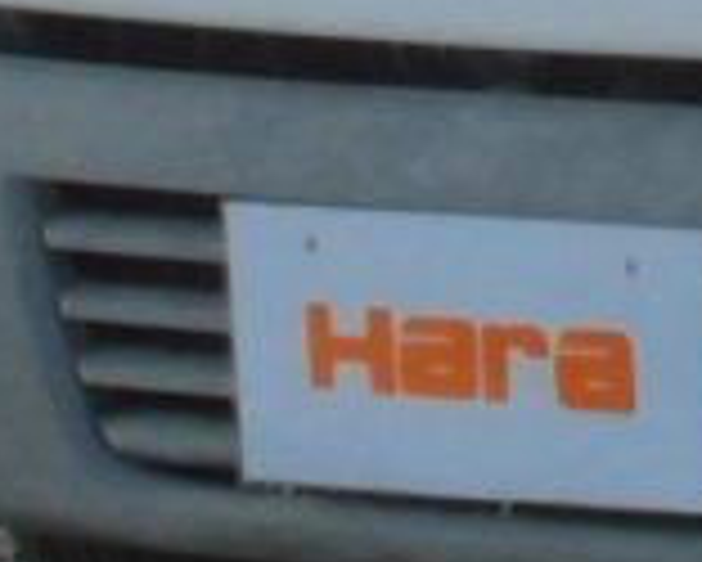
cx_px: 1238
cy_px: -1102
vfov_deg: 3.8
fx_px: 8149
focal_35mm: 392
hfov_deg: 4.9
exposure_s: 1/250
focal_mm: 8.9
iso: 100
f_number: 4.8
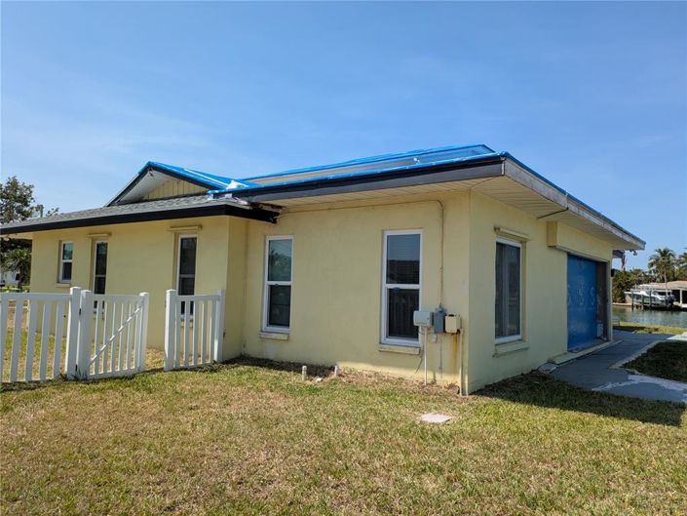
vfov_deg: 54.9
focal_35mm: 25
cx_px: 344
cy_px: 258
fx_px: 496
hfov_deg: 69.4
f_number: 1.89
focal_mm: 5.43
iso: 49
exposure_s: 1/1919
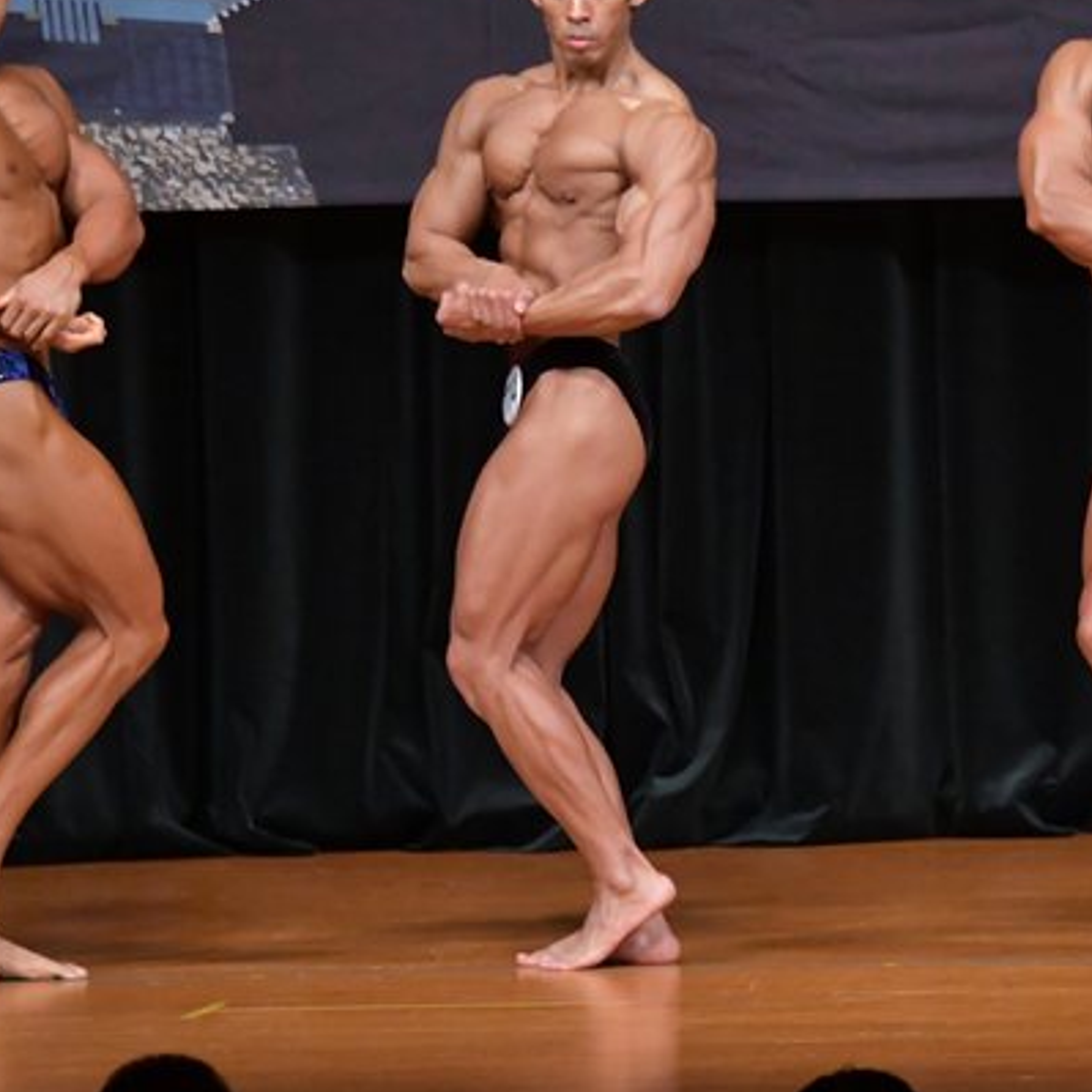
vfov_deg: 3.9
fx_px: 15882
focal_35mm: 445
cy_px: 446
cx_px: 628
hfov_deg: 3.9
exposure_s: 1/400
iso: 5000
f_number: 5.6
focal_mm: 180
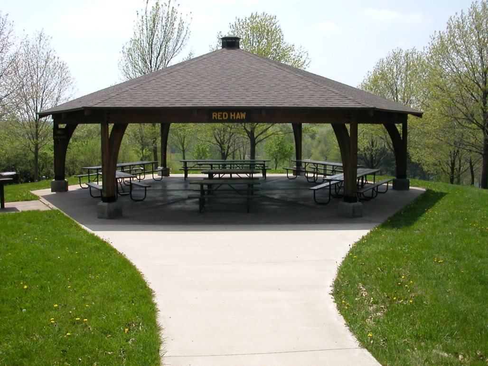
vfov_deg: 38.7
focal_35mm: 37
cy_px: 183
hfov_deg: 50.1
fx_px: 522
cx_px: 244
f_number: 4.5
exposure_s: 1/639
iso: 100
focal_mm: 5.6
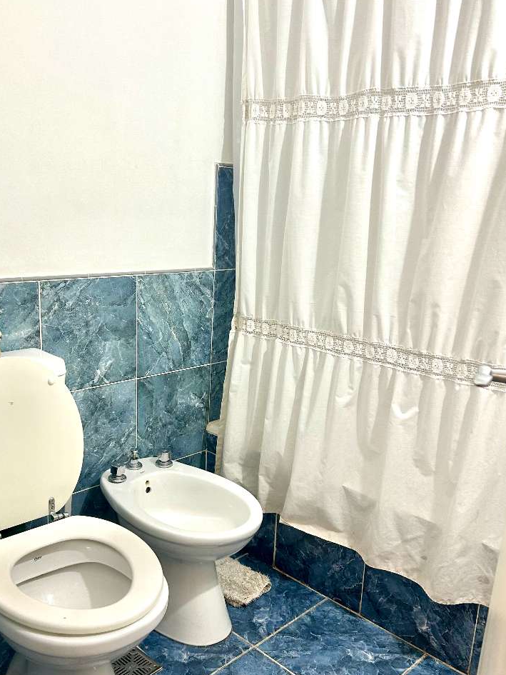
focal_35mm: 33
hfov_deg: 42.9
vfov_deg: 55.1
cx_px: 226
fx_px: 643
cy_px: 387
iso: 125
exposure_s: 1/50
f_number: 1.5
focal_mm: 5.7
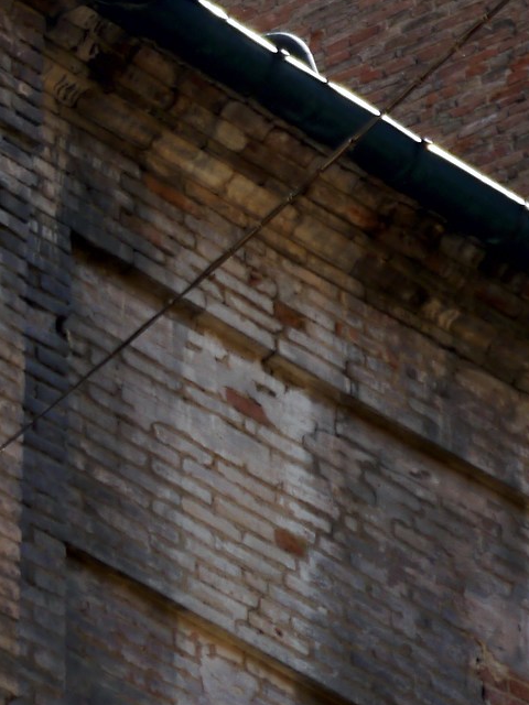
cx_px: -139
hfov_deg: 4.7
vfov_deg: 6.2
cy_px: -359
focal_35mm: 315
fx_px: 6418
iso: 160
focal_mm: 42
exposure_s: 1/100
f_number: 5.6
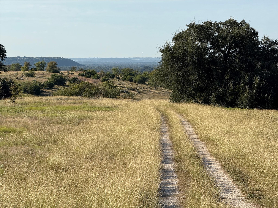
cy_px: 104
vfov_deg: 12.3
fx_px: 964
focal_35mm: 120
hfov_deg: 16.4
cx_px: 139
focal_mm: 15.66
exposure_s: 1/1546
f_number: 2.8
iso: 50
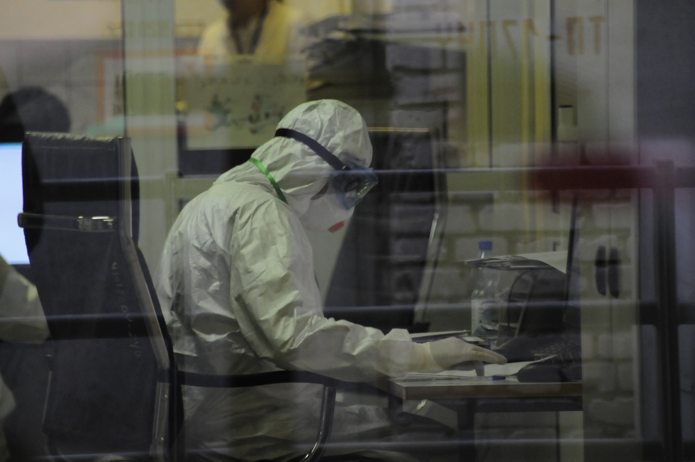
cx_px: 348
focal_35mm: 450
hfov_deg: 4.6
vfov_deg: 3.0
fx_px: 8677
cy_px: 231
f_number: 5.6
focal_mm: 300
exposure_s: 1/125
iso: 2000
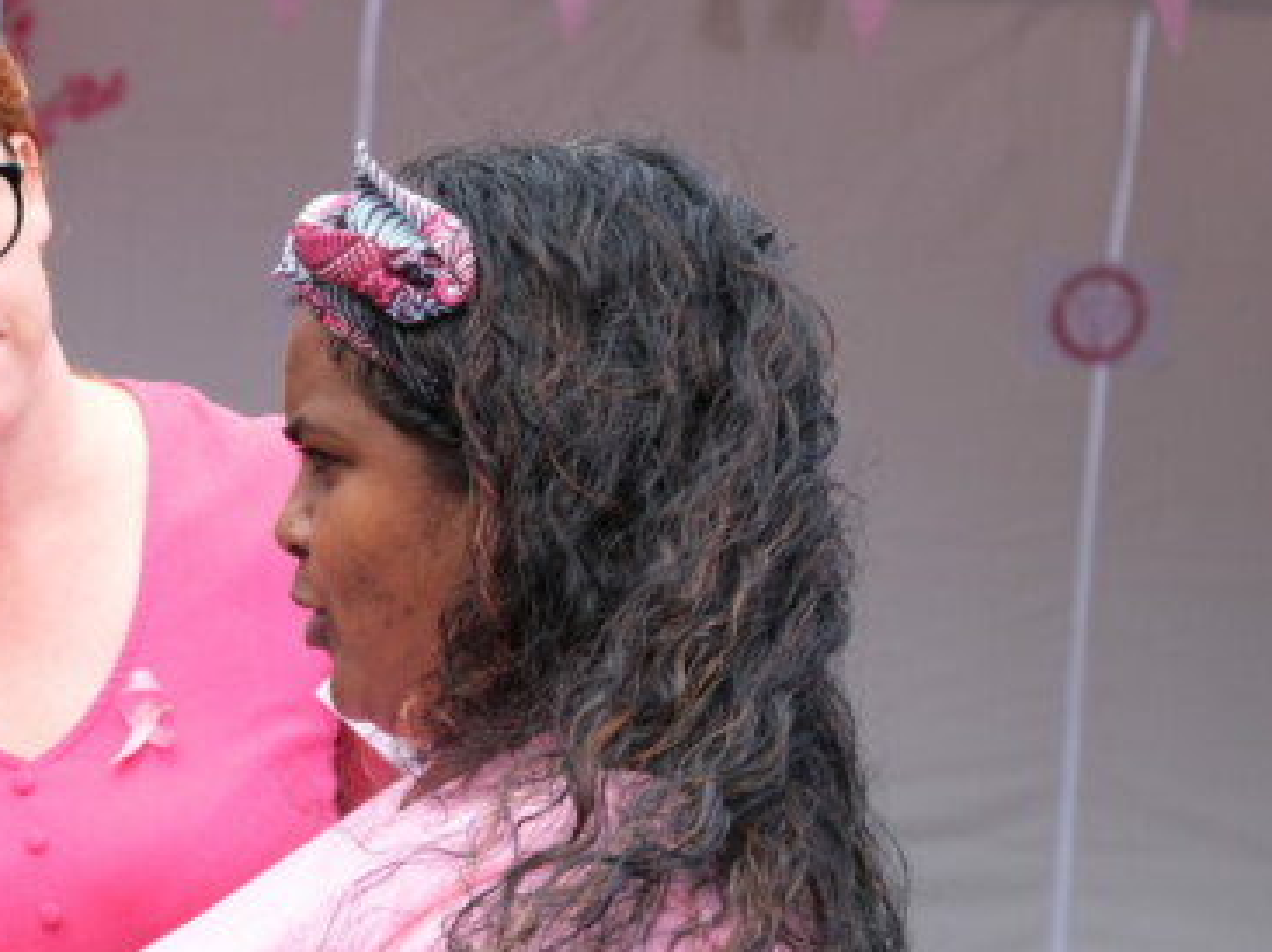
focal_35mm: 103
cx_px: 233
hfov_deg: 18.9
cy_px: 665
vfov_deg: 14.3
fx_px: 3782
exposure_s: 1/1250
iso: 640
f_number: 3.6
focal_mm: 32.9
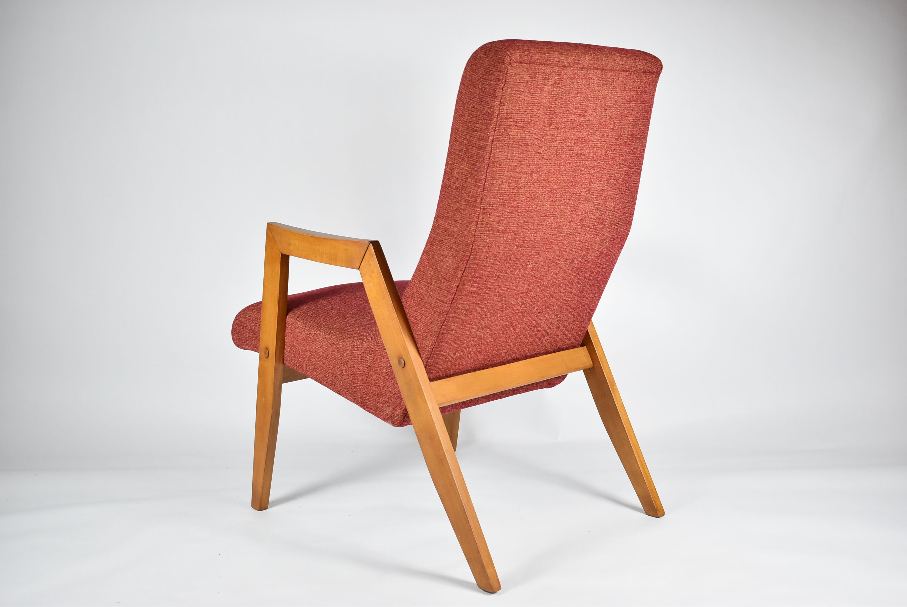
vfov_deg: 30.9
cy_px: 304
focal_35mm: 44
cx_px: 454
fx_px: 1097
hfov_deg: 44.9
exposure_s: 1/125
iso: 1100
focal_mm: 29
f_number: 4.2
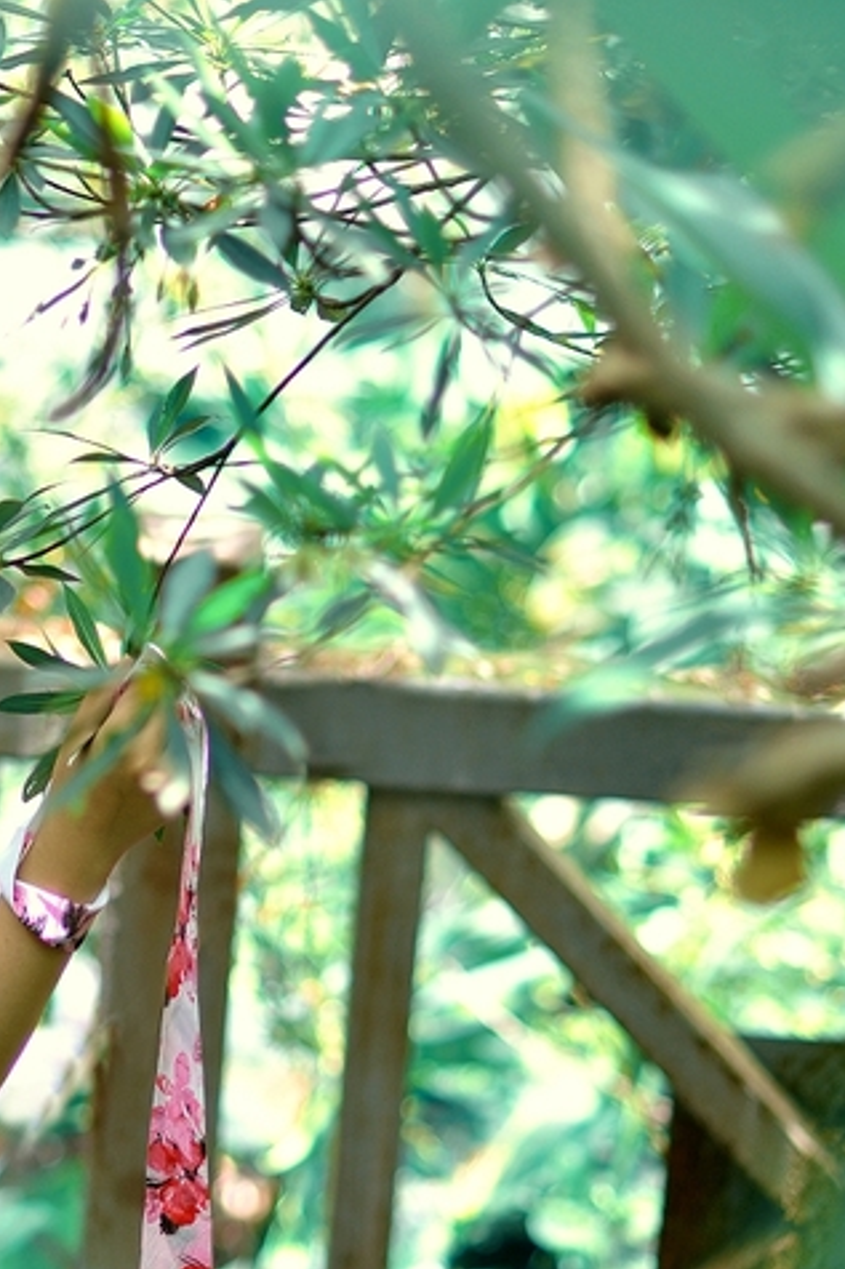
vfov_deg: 10.7
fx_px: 6791
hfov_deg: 7.1
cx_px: -13
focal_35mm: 193
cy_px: 634
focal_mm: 85
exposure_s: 1/320
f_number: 2
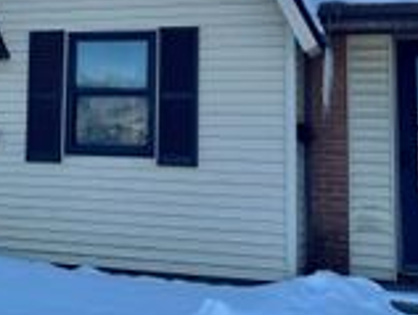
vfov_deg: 18.2
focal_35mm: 79
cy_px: -9
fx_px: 955
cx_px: 13
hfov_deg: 23.8
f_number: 1.6
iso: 32
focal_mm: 5.1
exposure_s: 1/4348
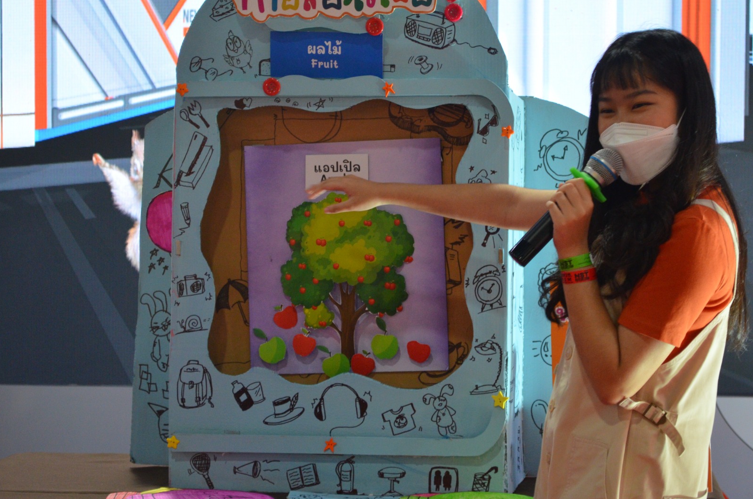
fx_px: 1816
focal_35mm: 87
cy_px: 200
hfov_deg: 23.4
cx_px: 400
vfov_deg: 15.6
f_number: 5.6
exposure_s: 1/60
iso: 1600
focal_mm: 48
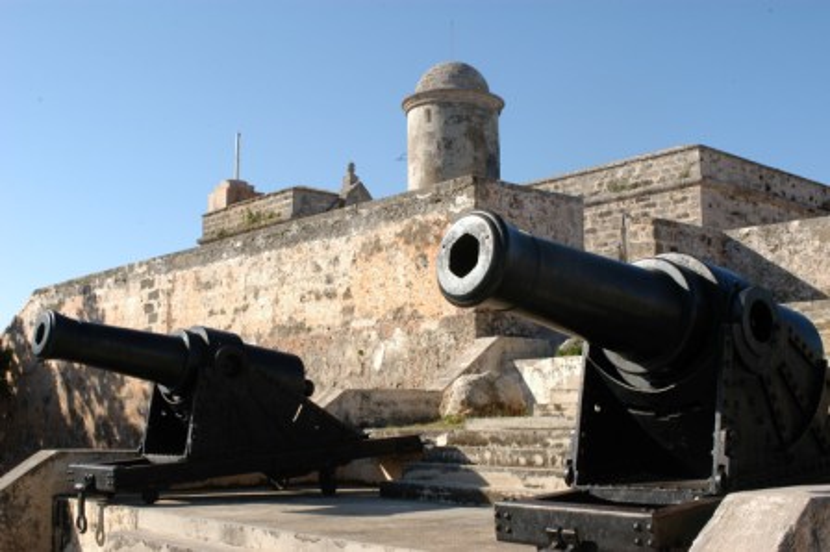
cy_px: 276
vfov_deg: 31.8
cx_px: 415
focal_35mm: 42
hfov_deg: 46.4
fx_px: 968
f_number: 11
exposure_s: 1/200
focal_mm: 28
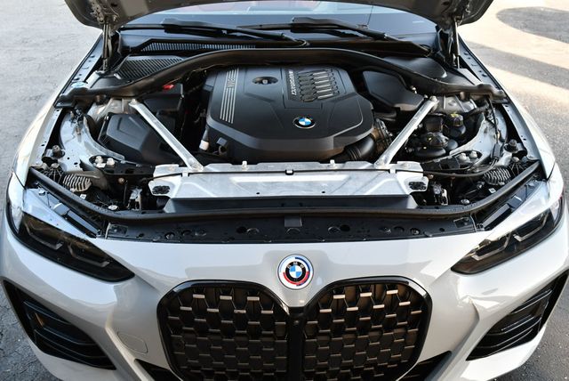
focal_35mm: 36
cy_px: 190
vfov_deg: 36.9
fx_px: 570
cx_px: 284
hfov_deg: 53.1
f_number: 4
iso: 400
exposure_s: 1/250
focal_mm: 18
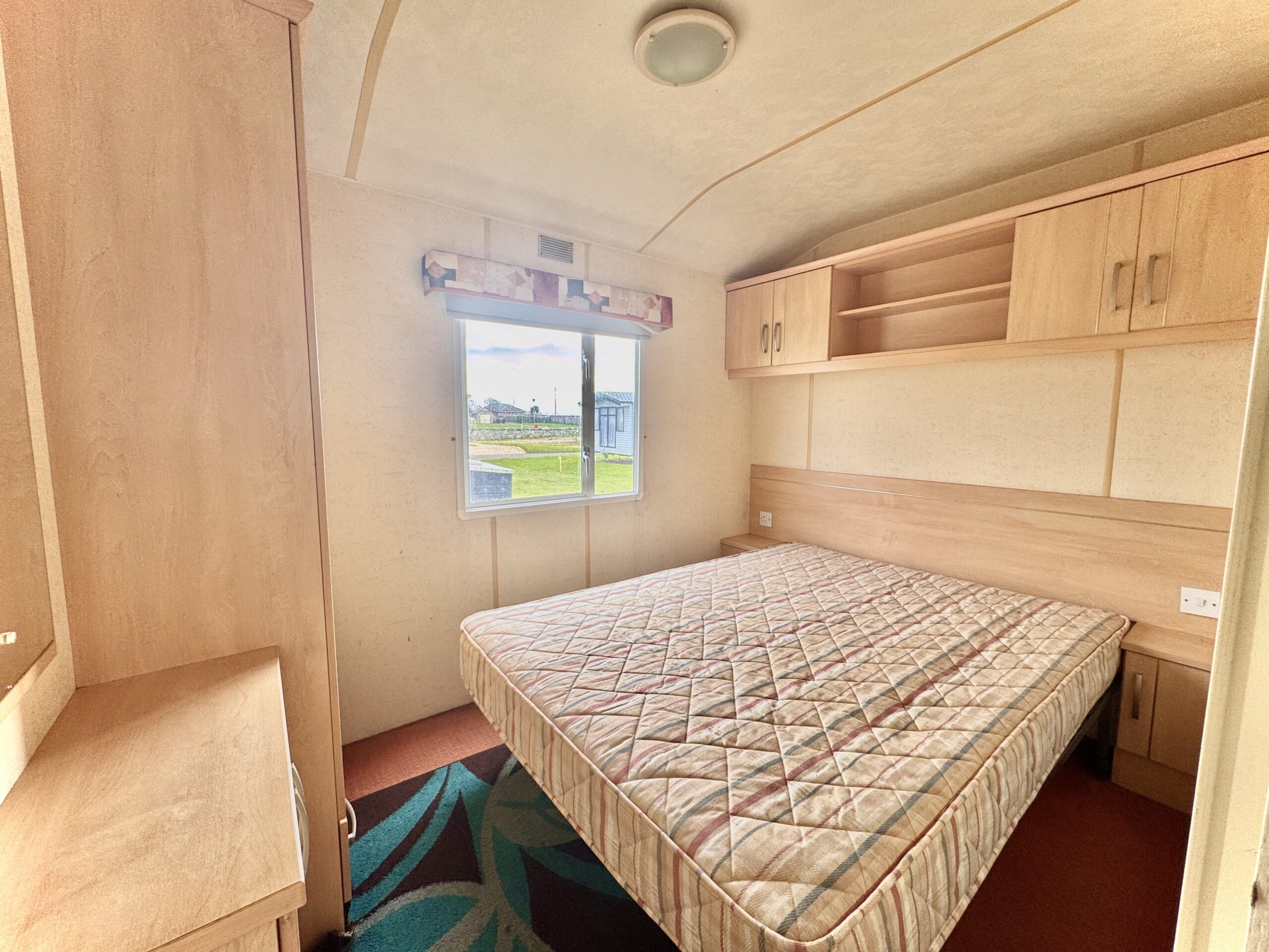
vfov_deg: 85.7
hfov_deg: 102.1
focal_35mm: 14
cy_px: 476
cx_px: 634
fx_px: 513
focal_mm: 2.22
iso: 100
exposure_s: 1/99
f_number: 2.2
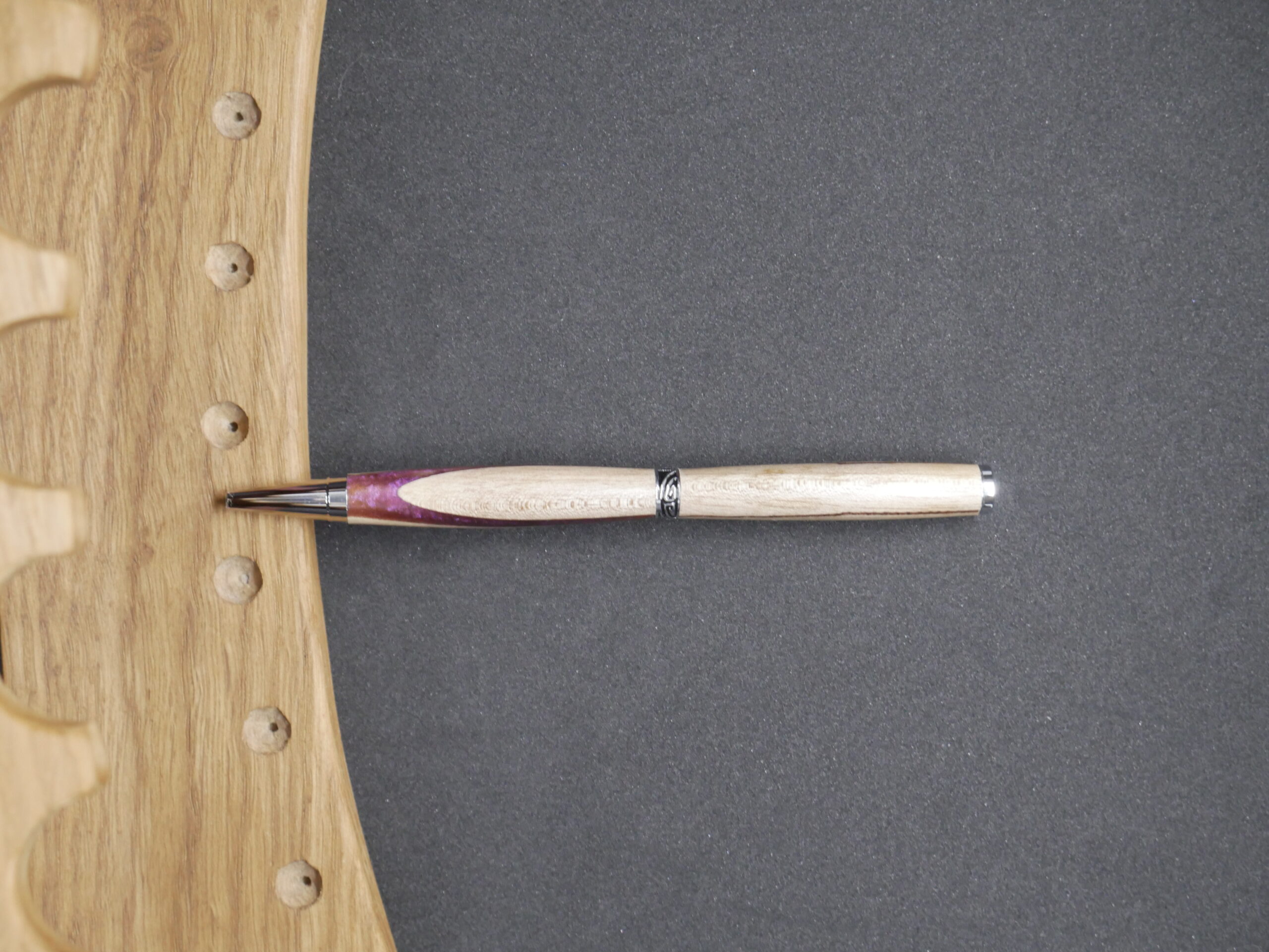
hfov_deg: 31.2
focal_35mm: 62
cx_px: 634
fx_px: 2274
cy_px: 476
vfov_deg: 23.7
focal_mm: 31
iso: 1600
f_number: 5.6
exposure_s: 1/60
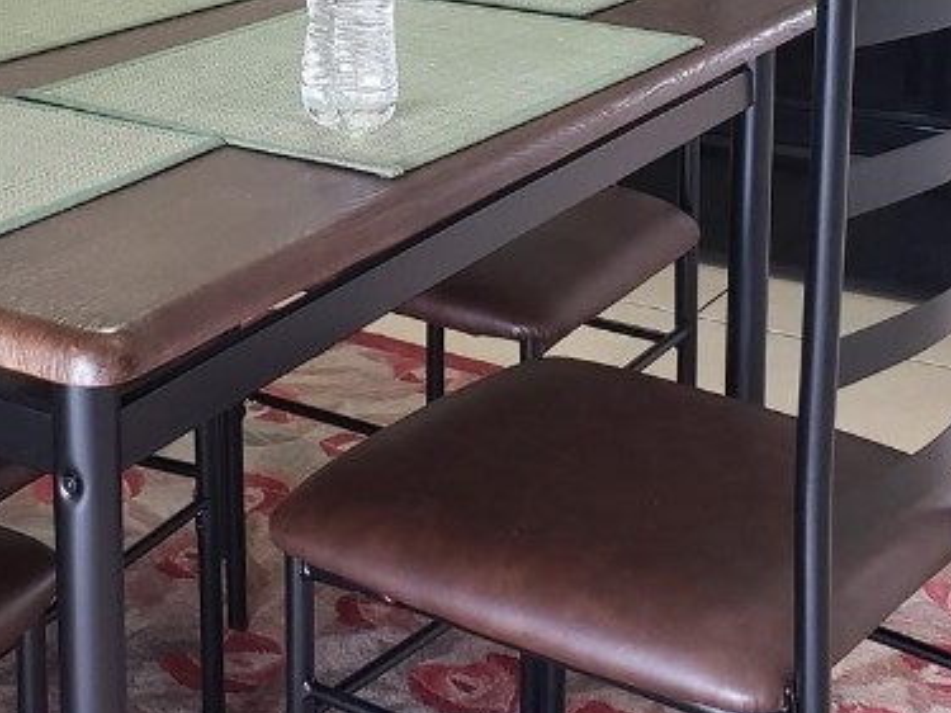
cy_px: -124
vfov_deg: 19.6
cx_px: 190
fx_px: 1950
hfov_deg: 26.9
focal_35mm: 71
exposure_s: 1/40
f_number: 2.4
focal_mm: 4.3
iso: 320
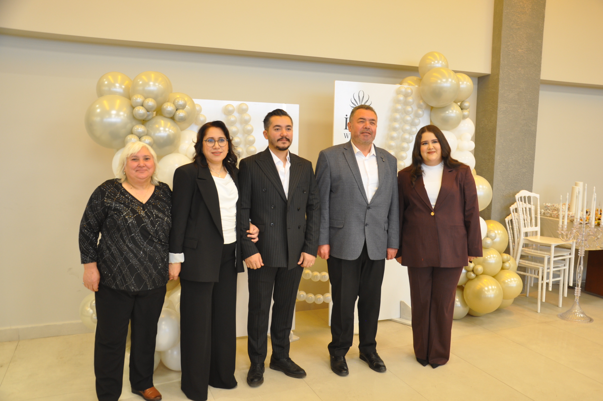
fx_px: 527
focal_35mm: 32
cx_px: 302
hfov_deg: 59.6
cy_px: 200
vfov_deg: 41.6
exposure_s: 1/20
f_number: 4.5
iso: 400
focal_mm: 21
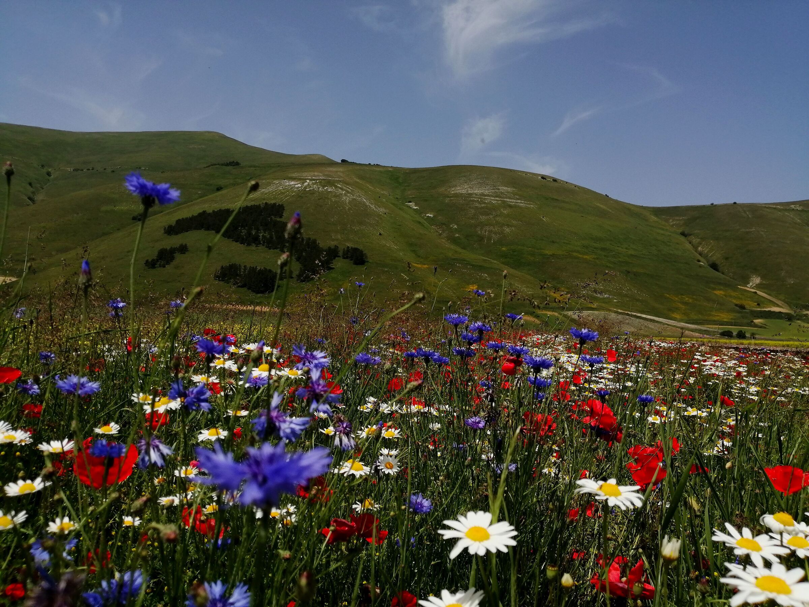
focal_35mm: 26
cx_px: 404
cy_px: 304
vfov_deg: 53.1
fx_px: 608
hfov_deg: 67.3
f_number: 1.8
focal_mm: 3.62
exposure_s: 1/2500
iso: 50
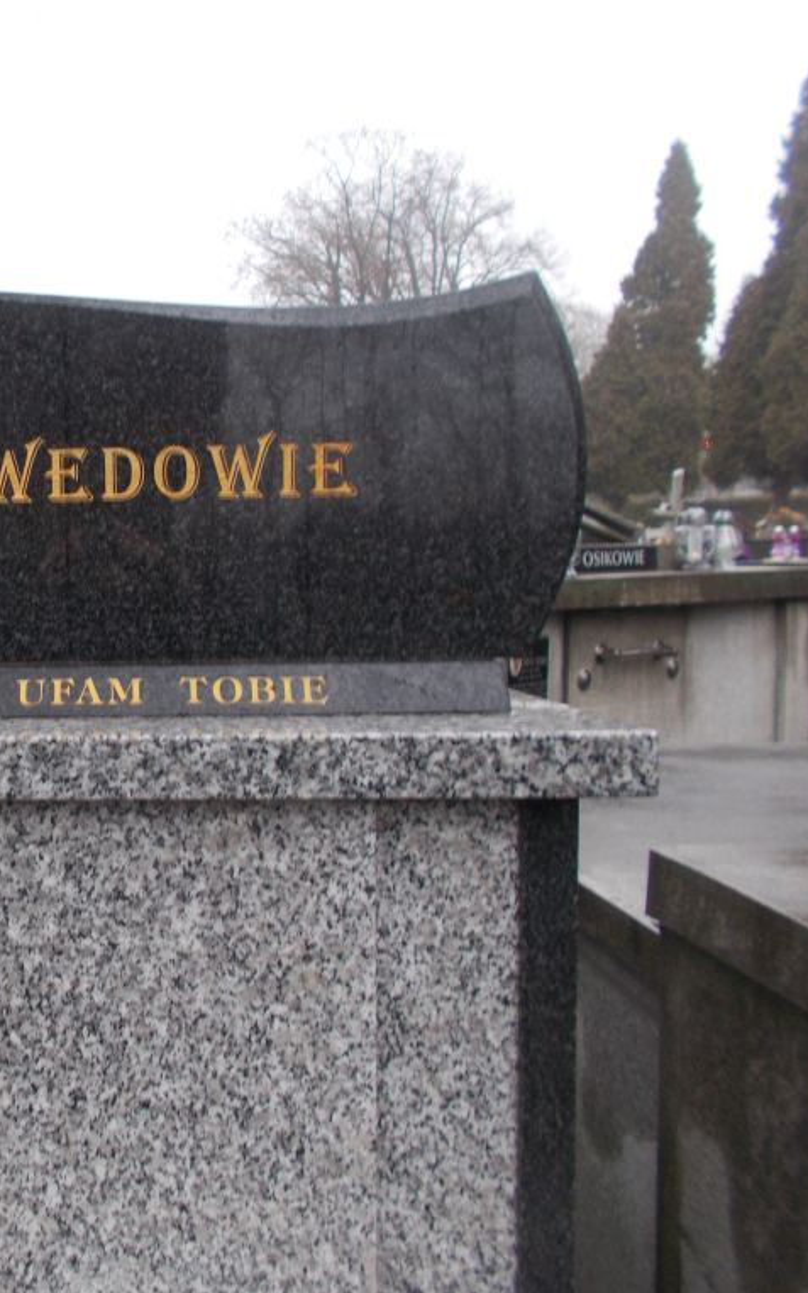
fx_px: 1303
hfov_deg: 31.6
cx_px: -14
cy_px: 647
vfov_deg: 52.7
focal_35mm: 37
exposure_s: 1/30
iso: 80
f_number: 3.2
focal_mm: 4.6
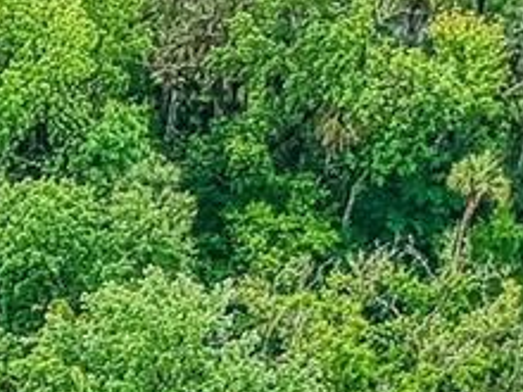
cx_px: -447
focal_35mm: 182
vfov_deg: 7.1
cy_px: 1283
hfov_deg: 10.2
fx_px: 2750
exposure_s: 1/120
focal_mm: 4.49
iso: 100
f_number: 2.6
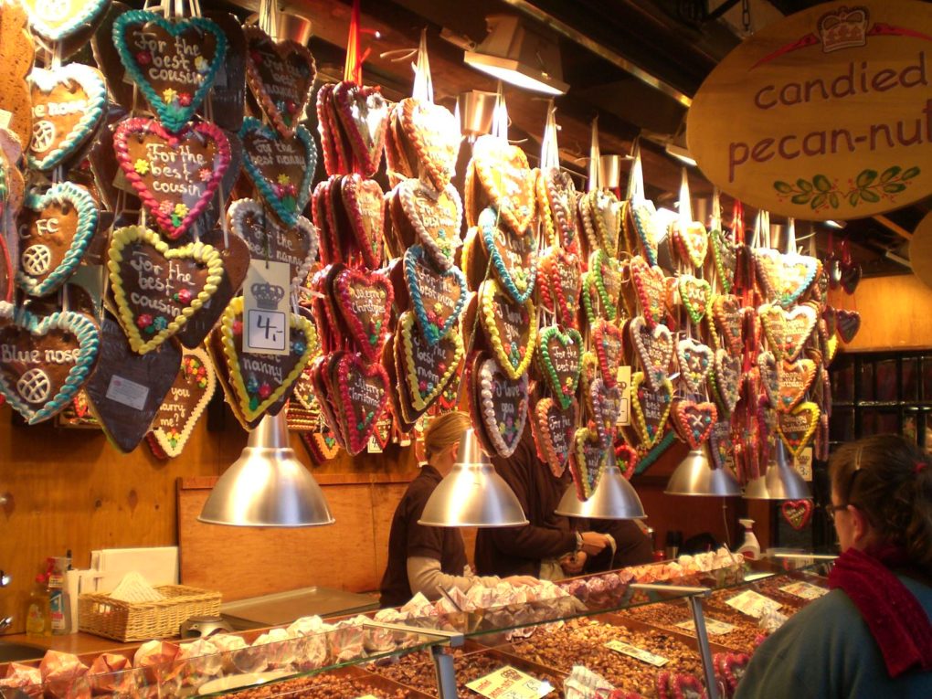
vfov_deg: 37.7
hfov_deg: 49.0
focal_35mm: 38
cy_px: 350
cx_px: 466
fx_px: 1023
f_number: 3.1
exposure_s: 1/80
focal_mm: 6.3
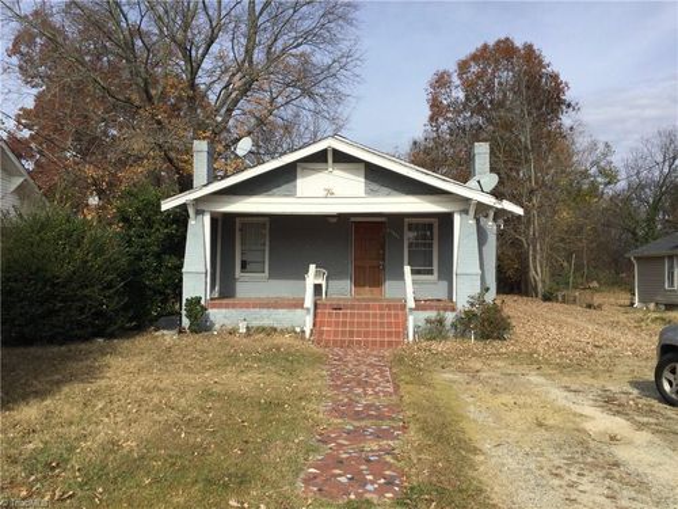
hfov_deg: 58.4
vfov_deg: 45.4
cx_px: 339
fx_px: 607
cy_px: 254
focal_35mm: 31
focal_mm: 3.3
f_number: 2.4
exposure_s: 1/2037
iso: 25
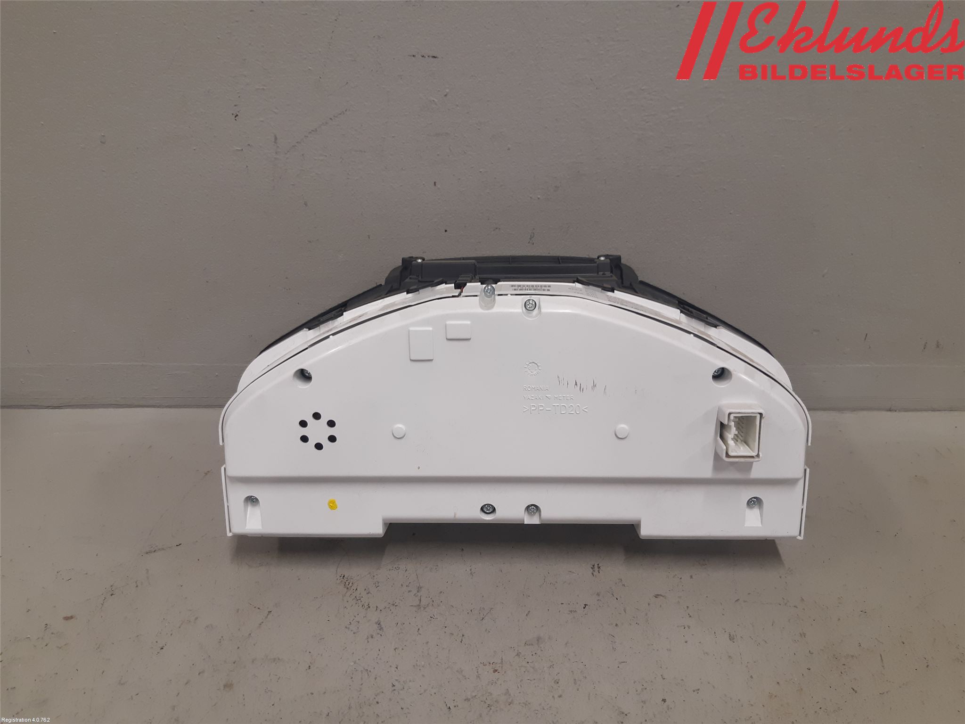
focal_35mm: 26
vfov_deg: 53.1
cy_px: 362
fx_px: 725
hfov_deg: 67.3
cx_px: 482
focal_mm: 3.93
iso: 100
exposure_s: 1/50
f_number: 1.7
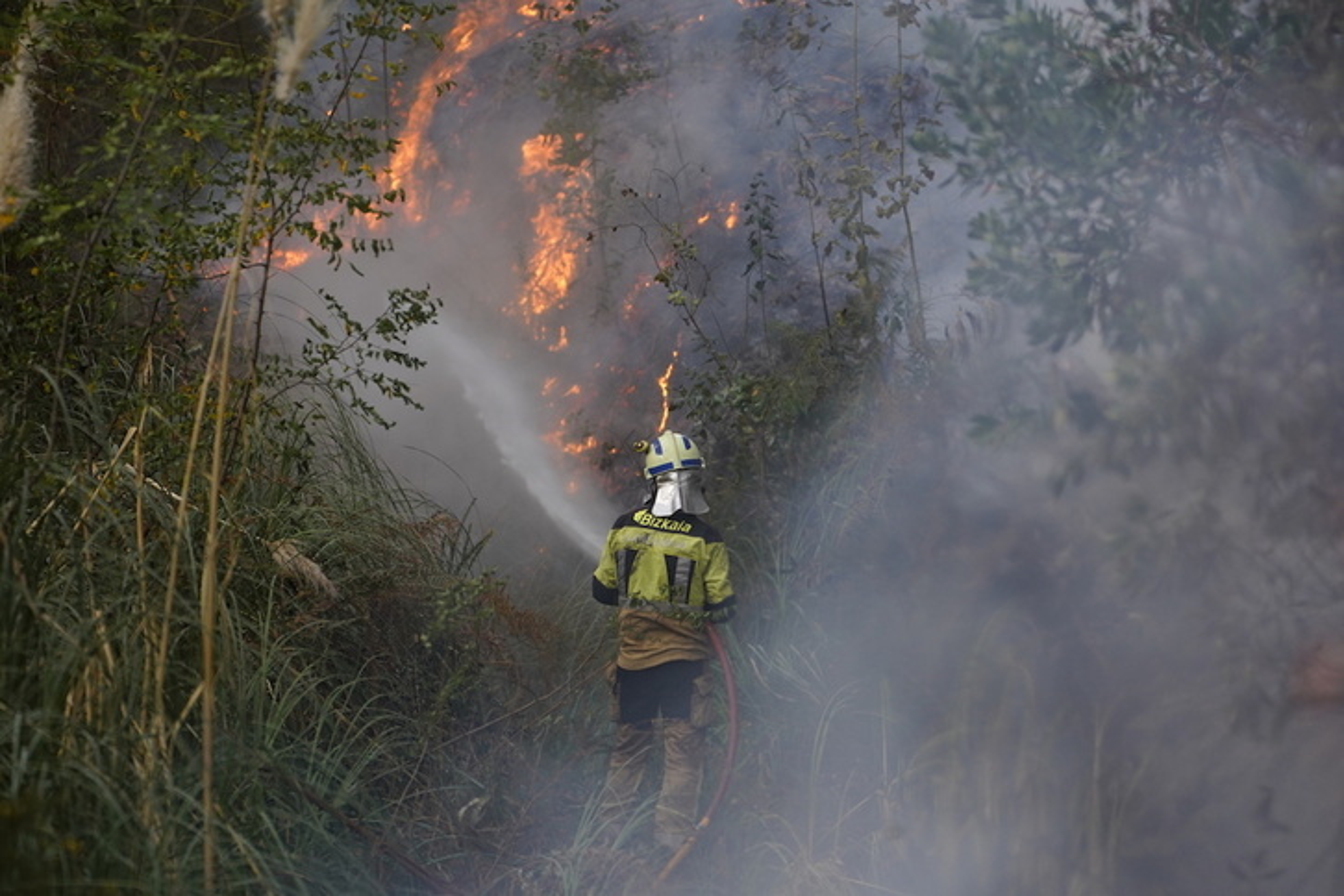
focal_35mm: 212
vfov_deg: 6.5
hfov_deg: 9.7
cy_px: 448
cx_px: 672
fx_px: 7914
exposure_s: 1/500
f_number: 5.6
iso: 1000
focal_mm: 212
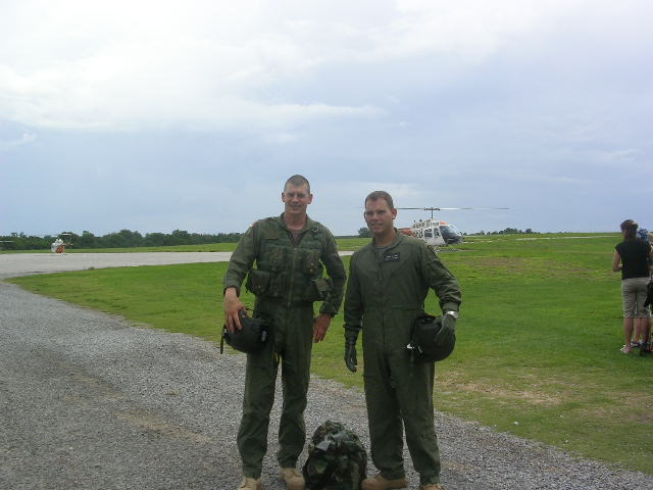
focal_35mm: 38
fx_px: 717
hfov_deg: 49.0
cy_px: 245
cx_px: 326
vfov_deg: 37.7
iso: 50
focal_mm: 5.8
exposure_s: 1/226
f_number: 5.6
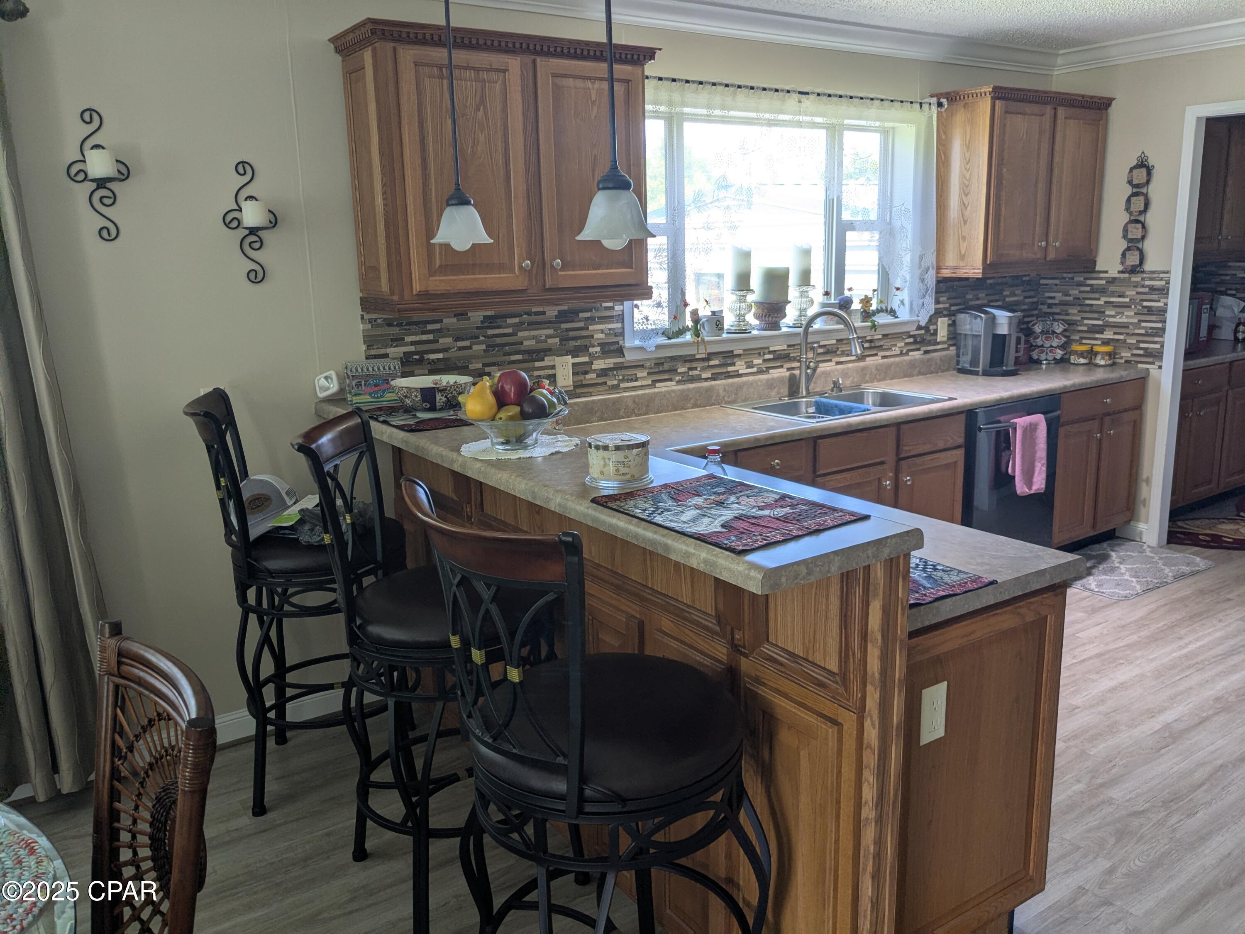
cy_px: 467
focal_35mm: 27
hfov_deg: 65.3
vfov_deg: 51.4
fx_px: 971
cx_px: 622
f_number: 1.73
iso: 50
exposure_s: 1/121
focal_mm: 4.38
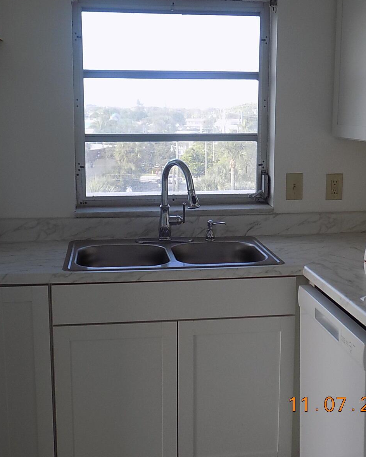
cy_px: 227
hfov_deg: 33.4
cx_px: 200
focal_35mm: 45
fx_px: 609
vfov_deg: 41.2
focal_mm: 6.1
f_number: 3.4
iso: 80
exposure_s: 1/80
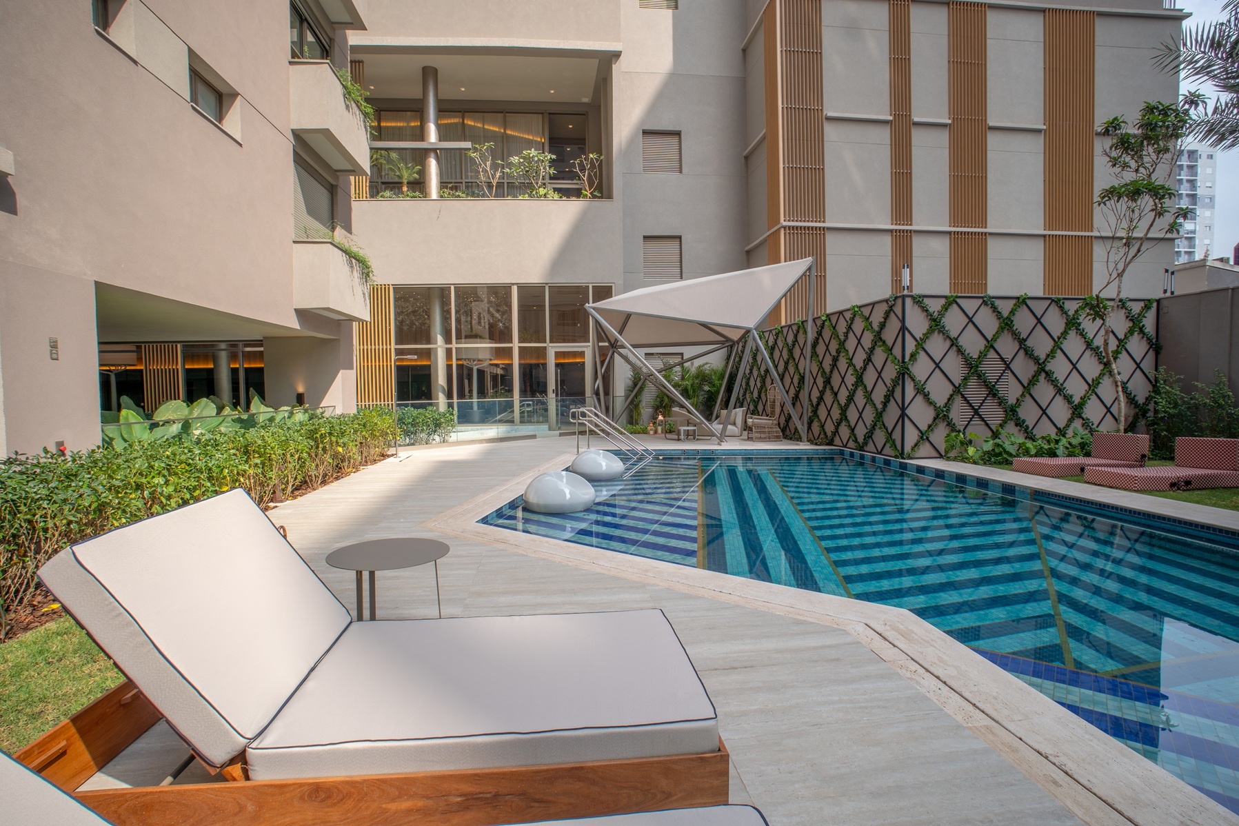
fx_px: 568
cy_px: 413
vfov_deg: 72.1
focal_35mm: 16
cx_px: 620
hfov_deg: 95.0
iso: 125
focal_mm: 11
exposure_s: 1/250
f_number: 8
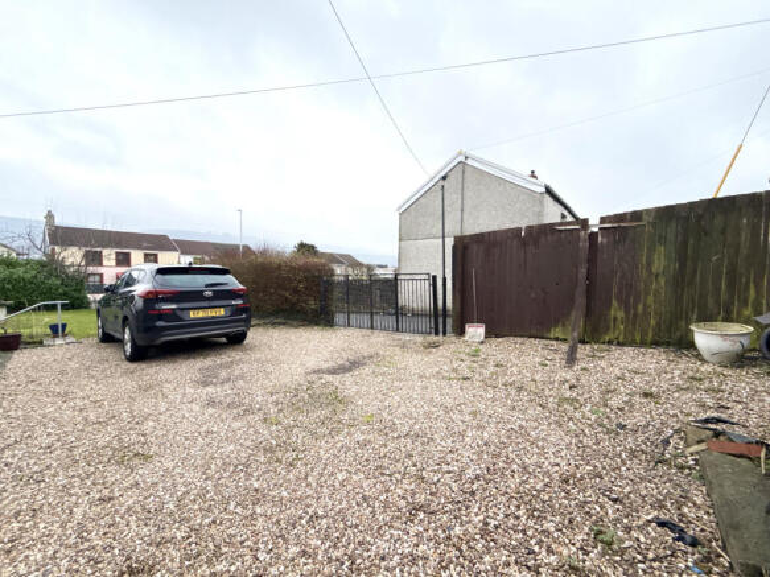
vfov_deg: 85.7
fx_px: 311
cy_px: 288
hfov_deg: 102.1
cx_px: 385
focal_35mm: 14
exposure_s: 1/99
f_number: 2.2
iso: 200
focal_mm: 2.22
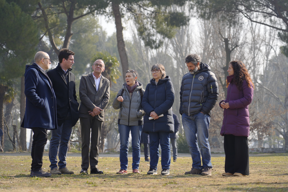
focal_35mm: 105
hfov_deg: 19.5
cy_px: 96
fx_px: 840
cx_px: 144
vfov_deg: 13.0
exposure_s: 1/500
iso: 100
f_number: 4
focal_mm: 105
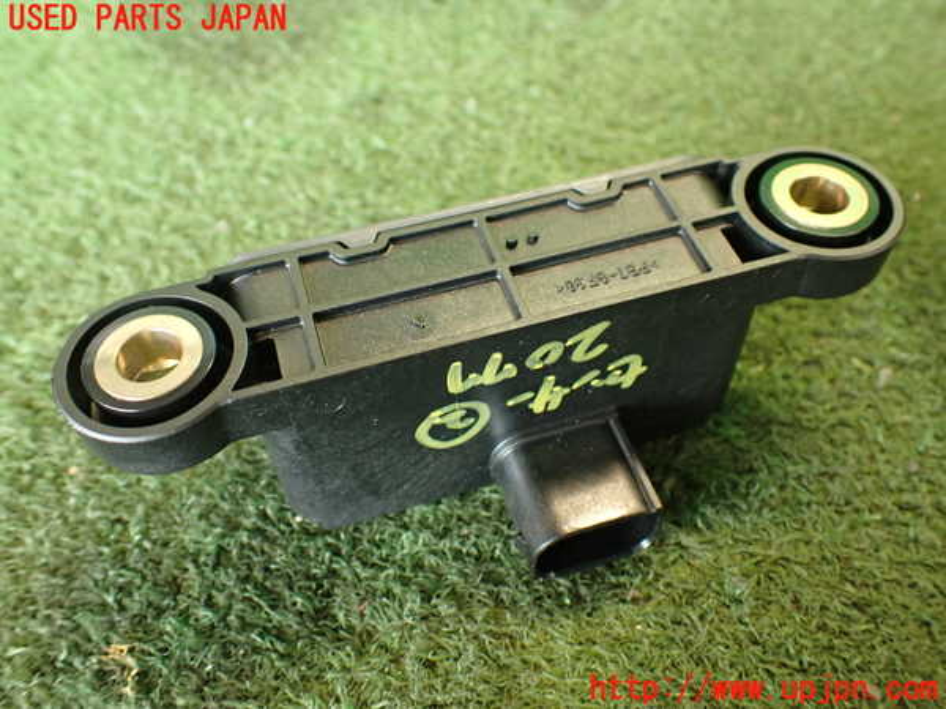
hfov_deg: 56.8
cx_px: 473
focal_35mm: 32
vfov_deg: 44.2
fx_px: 875
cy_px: 354
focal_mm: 5.79
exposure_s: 1/30
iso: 400
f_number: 2.4
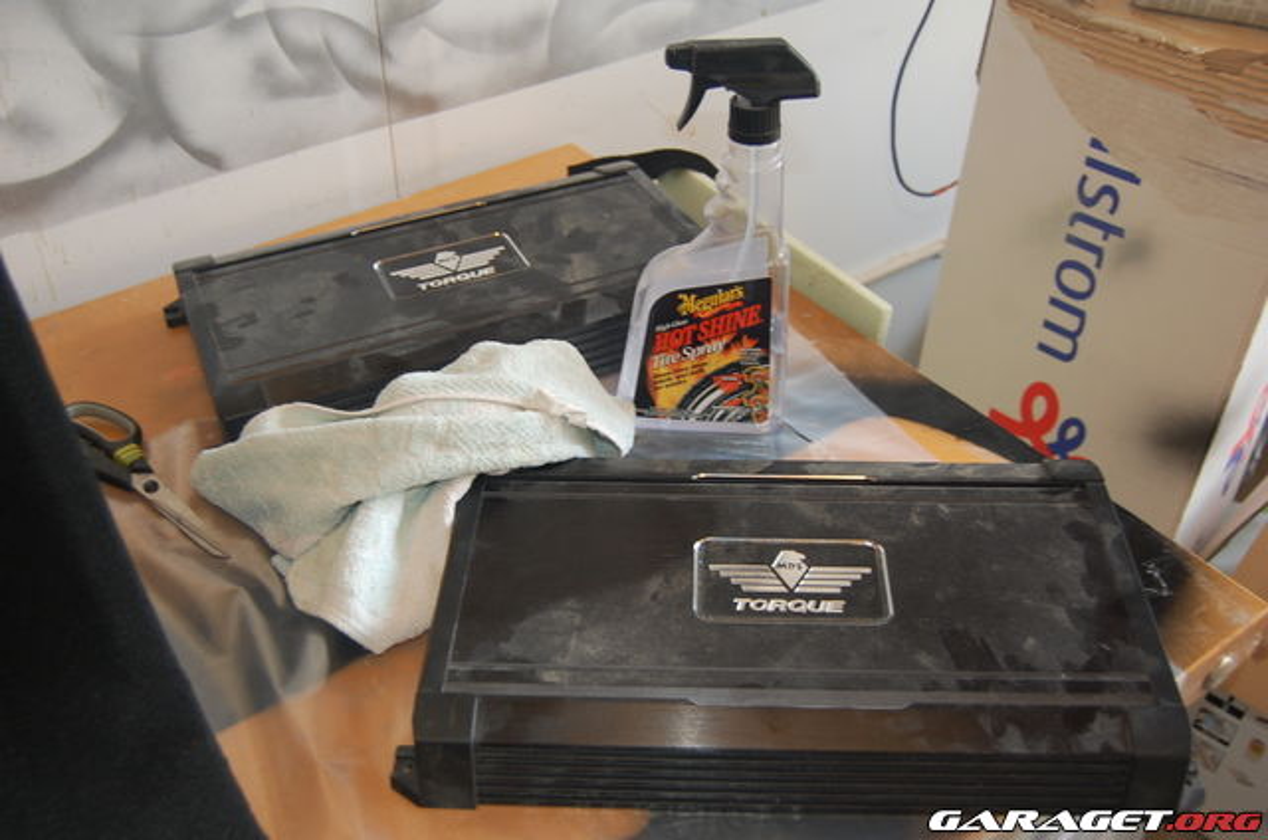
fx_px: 1265
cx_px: 634
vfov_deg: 36.7
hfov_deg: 53.2
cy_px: 420
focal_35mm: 36
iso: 400
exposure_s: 1/60
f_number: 4
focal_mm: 24
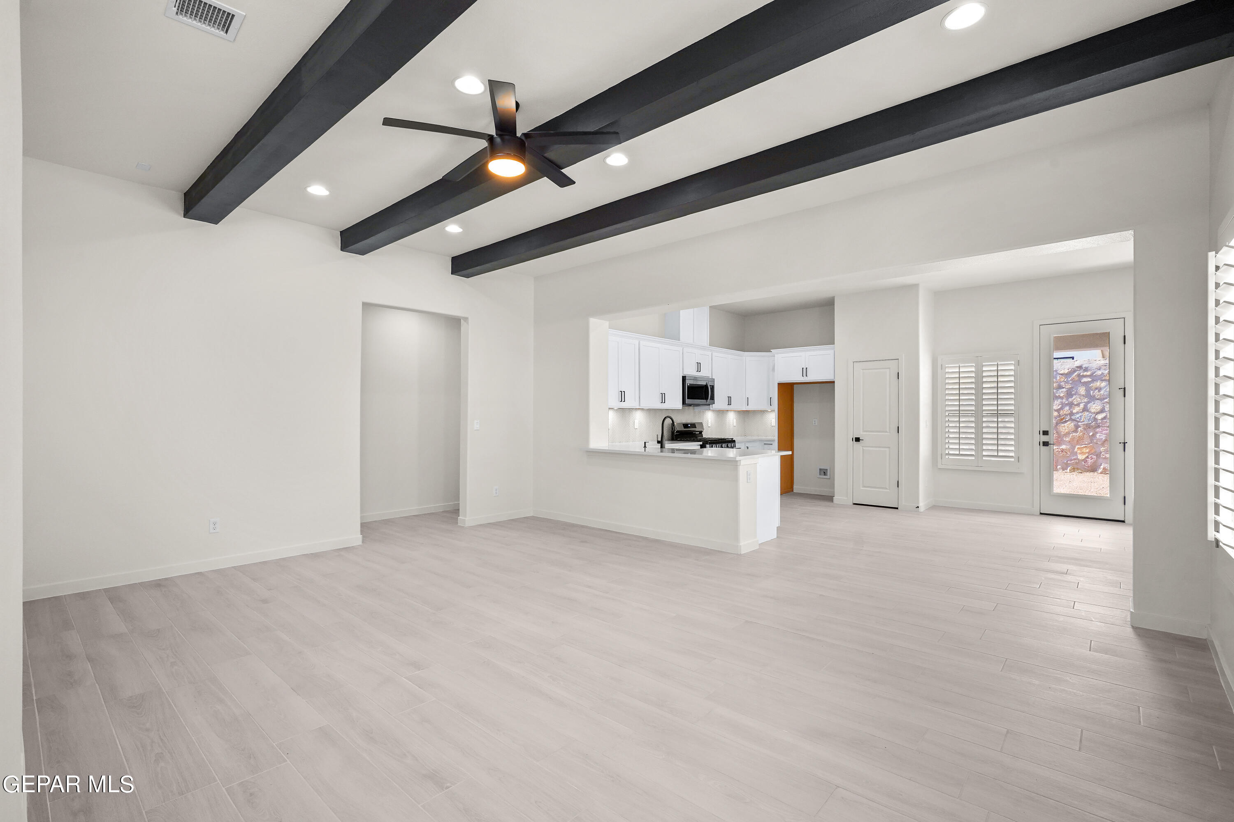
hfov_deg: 96.7
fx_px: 548
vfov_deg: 73.7
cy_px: 411
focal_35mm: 16
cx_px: 617
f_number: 10
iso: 640
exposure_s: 1/25
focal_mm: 16
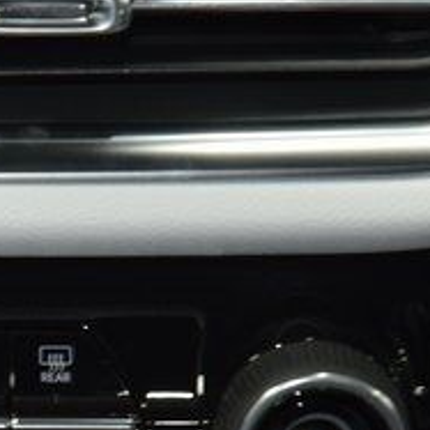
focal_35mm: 306
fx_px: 4300
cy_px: 367
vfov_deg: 5.7
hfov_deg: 5.6
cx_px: -290
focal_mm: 70
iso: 1600
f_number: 4.5
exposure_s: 1/50
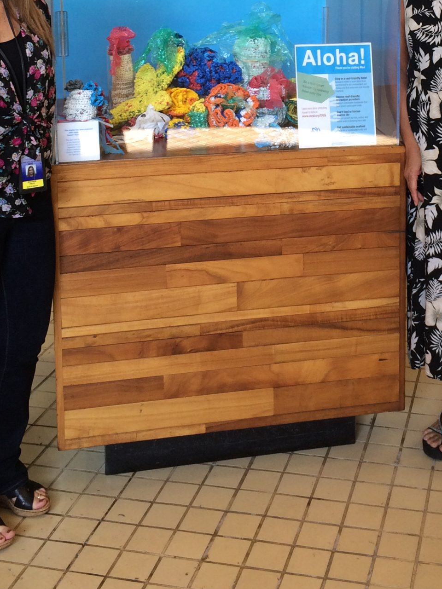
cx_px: 317
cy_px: 41
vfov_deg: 31.4
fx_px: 987
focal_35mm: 58
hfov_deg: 25.0
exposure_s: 1/60
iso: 50
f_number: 2.2
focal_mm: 4.15
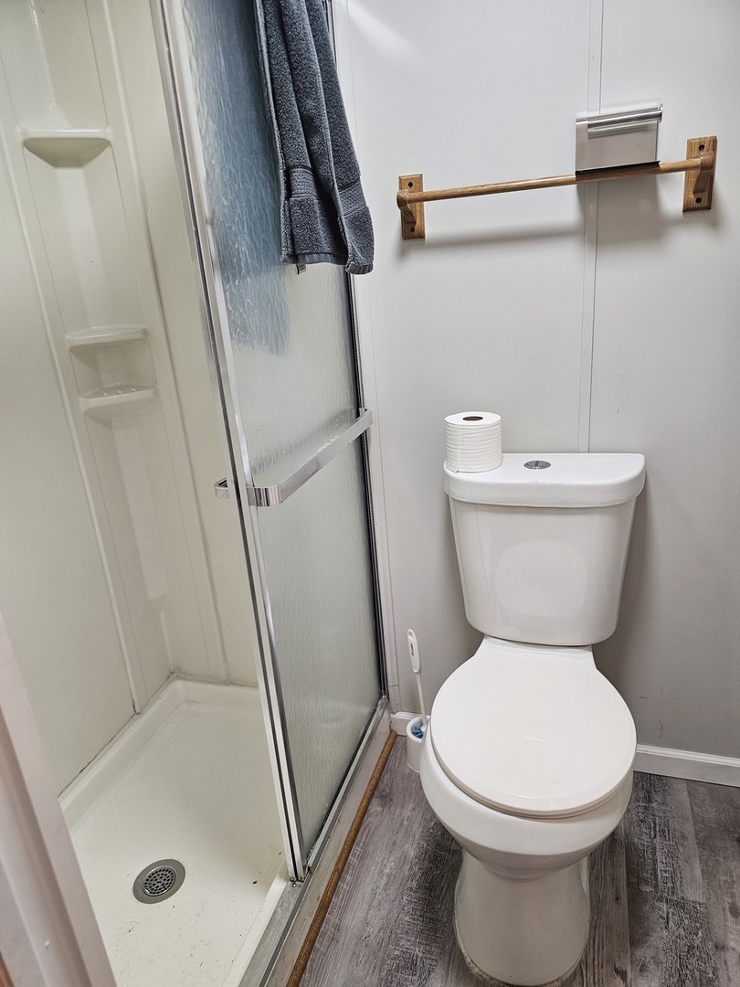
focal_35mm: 23
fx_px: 656
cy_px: 494
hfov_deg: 58.9
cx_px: 370
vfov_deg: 73.9
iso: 160
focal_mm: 6.3
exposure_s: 1/120
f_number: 1.7
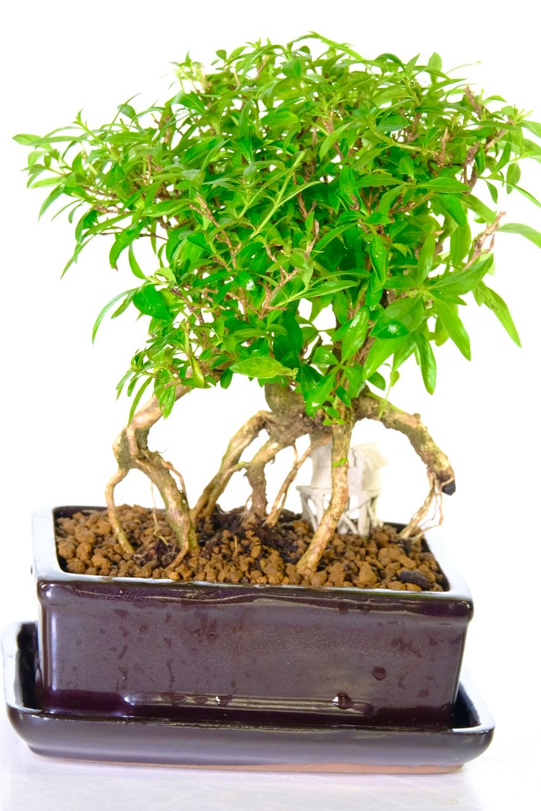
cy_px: 406
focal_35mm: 150
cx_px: 270
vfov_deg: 13.7
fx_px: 3379
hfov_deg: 9.2
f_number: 11
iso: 1600
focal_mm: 99.8
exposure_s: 1/13
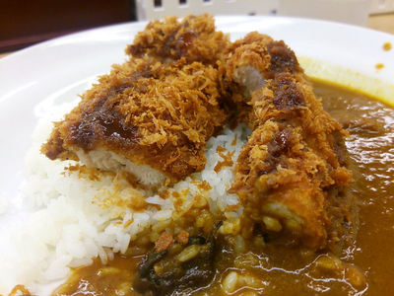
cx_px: 197
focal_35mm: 30
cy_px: 148
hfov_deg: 60.0
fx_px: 341
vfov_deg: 46.8
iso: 80
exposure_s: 1/44
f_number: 1.94
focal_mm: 4.06
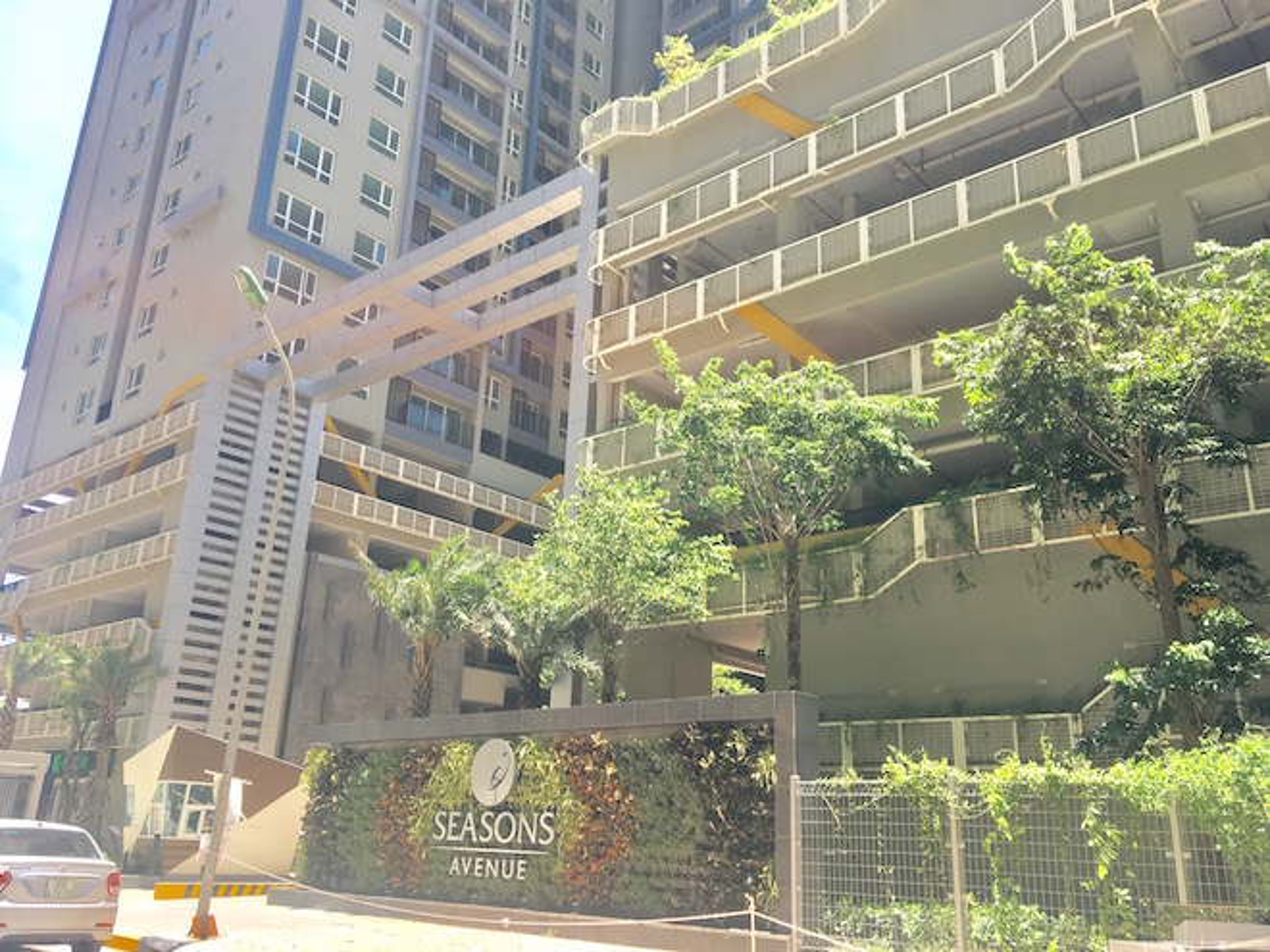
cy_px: 476
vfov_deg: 48.2
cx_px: 635
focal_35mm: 29
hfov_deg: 61.7
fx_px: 1064
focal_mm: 4.15
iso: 25
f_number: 2.2
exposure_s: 1/530
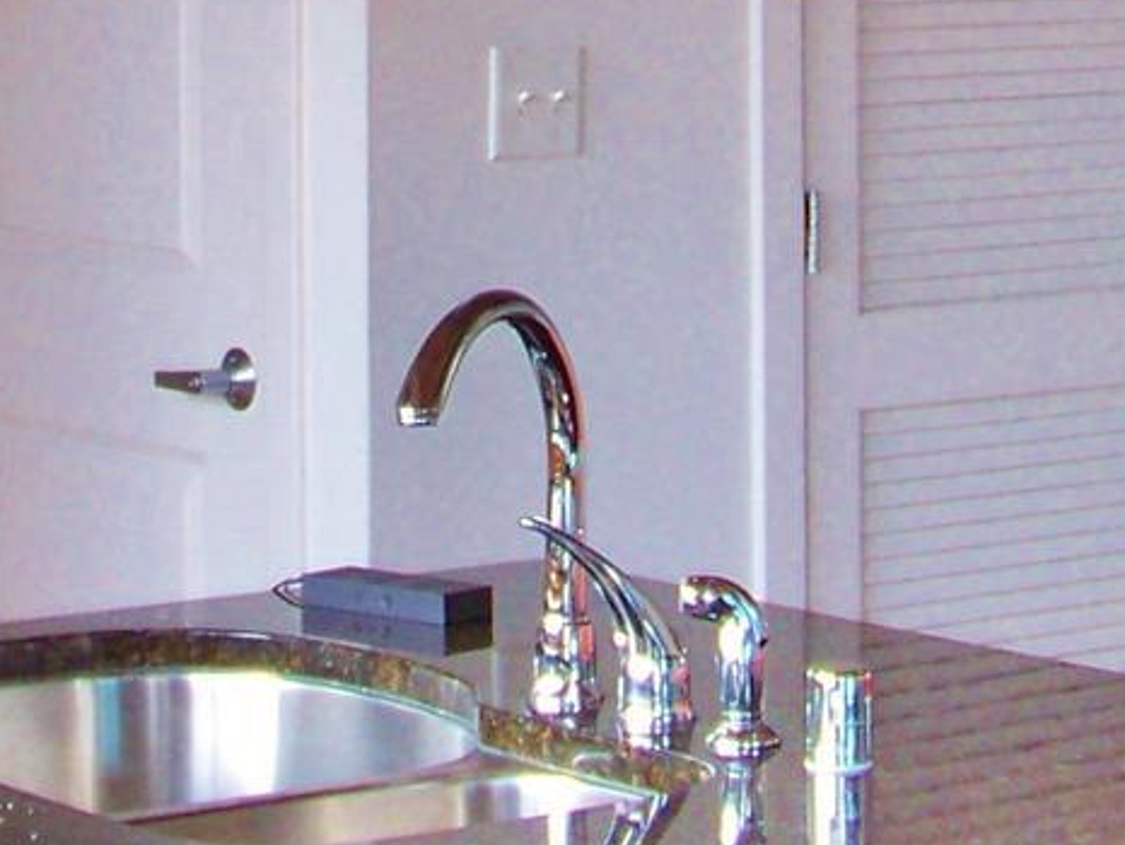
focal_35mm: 145
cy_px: -266
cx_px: 401
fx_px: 4715
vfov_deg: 10.0
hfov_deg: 13.6
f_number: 2.8
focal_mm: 5.85
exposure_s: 1/30
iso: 80
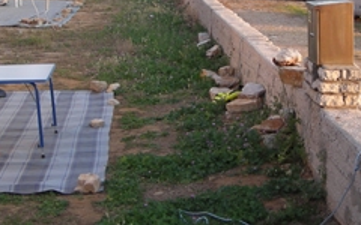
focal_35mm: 85
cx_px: 253
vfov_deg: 15.3
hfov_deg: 24.2
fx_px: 836
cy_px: 46
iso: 50
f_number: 2.8
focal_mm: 5.7
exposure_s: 1/81.1
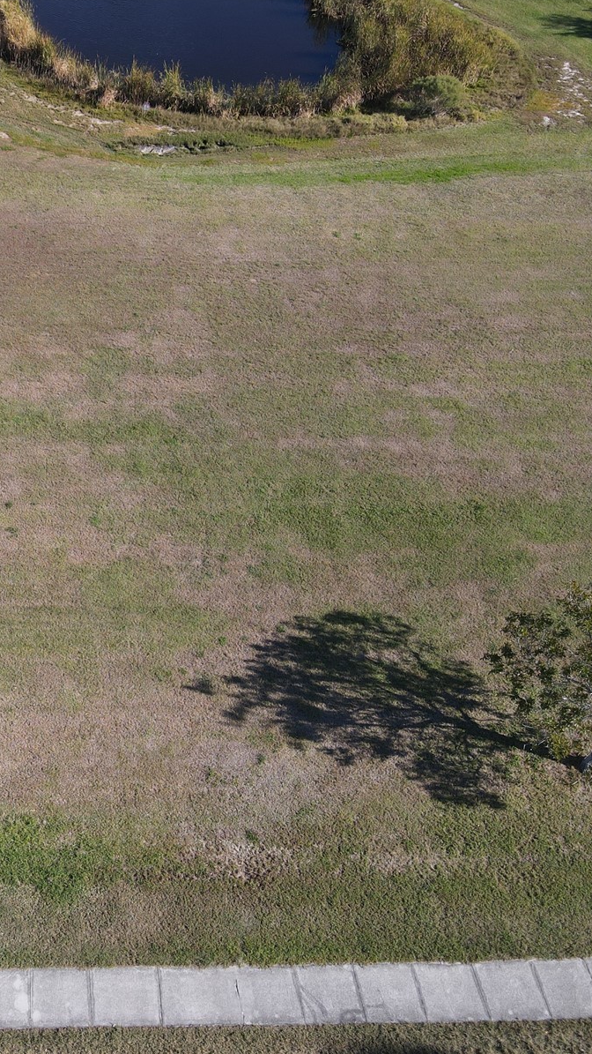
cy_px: 527
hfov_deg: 31.6
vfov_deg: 56.6
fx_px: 977
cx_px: 26
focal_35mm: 35
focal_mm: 4.5
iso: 100
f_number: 2.8
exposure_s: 1/400
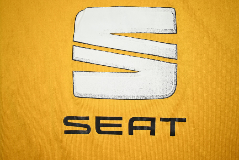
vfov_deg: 36.9
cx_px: 120
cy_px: 80
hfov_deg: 53.1
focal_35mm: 36
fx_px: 239
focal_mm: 36
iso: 200
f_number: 5
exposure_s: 1/125
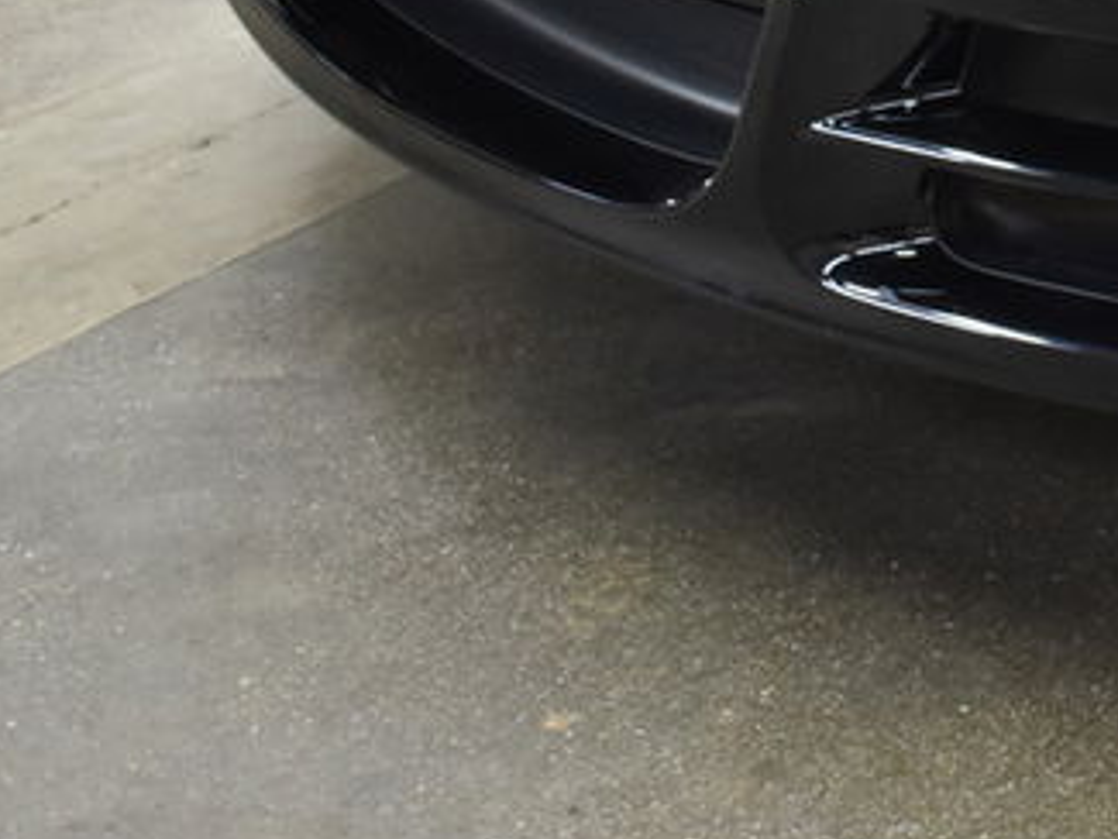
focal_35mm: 100
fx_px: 3231
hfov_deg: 17.8
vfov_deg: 14.2
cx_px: 1613
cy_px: -279
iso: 1000
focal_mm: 22
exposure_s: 1/30
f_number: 3.8
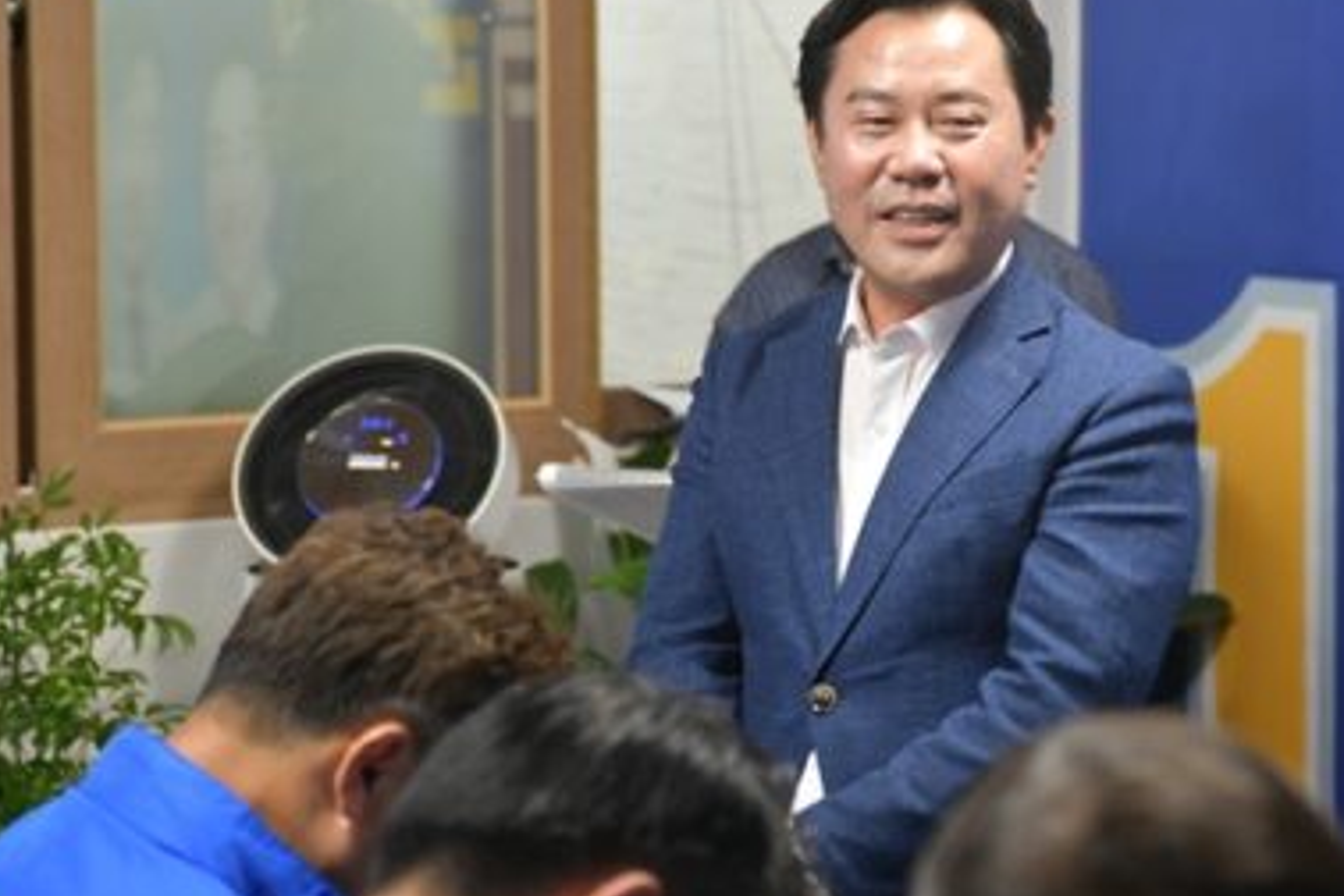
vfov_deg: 13.0
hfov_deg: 19.4
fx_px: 3920
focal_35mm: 105
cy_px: 309
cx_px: 932
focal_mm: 62
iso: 1600
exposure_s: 1/200
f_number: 2.8
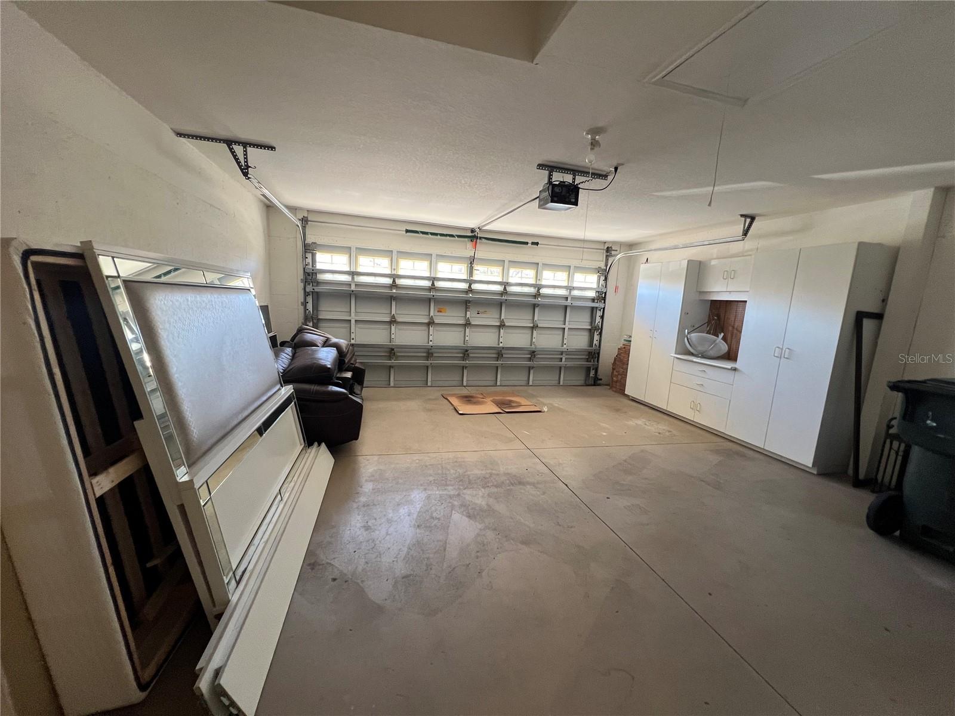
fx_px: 359
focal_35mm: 13
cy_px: 358
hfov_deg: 106.2
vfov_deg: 89.9
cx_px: 478
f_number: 1.8
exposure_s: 1/120
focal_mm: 1.57
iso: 200
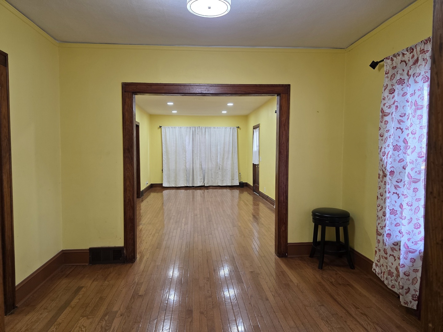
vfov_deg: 58.9
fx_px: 294
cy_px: 166
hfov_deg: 73.9
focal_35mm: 23
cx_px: 222
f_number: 1.7
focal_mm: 6.3
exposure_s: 1/120
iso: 250
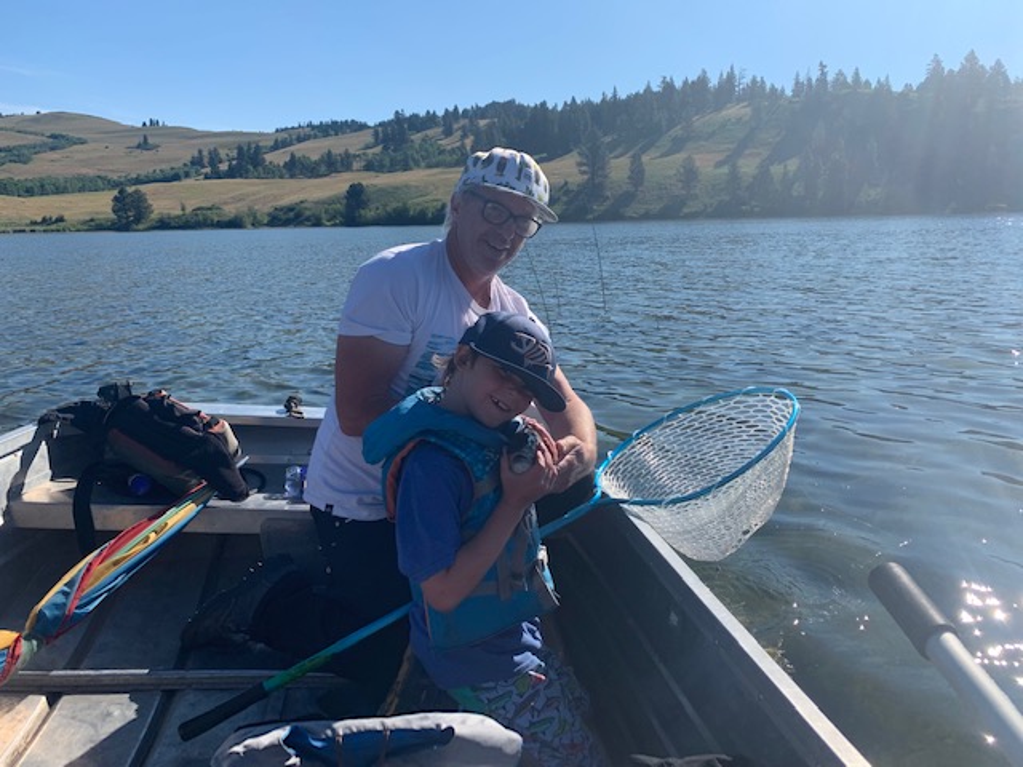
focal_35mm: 26
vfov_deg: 53.1
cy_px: 384
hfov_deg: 67.3
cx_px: 512
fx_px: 768
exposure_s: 1/2208
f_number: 1.8
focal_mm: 4.25
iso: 25
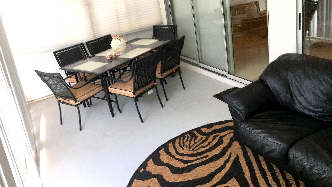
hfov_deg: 61.0
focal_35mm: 32
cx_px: 165
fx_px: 282
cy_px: 69
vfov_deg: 36.4
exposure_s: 1/60
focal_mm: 4.15
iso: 25
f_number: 2.2
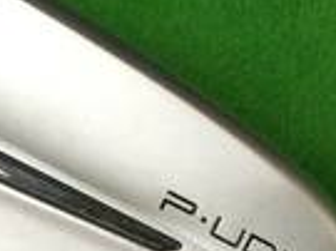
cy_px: 353
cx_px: 40
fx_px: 1426
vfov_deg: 9.8
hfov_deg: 13.3
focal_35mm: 147
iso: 64
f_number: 2.4
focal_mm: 3.3
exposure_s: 1/30
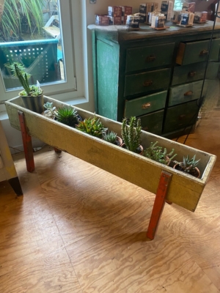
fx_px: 220
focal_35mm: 26
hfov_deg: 53.1
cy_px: 146
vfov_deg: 67.3
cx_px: 110
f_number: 1.8
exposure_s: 1/50
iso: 400
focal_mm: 4.25
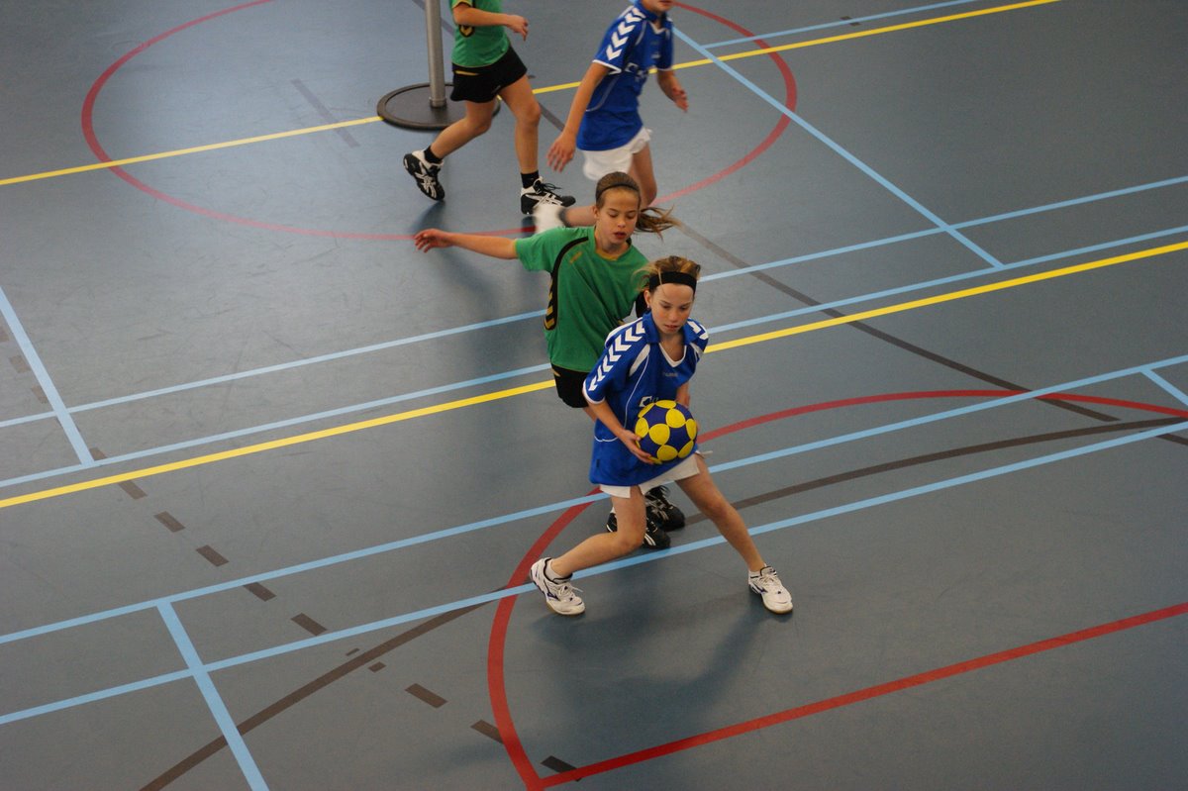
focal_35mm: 82
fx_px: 2721
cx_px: 594
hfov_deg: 24.6
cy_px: 396
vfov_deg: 16.5
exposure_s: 1/200
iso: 800
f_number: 4
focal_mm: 55
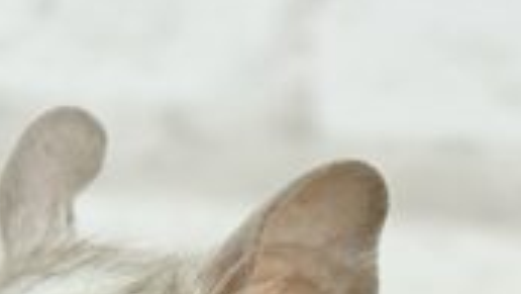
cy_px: 518
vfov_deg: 5.7
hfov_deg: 10.1
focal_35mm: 211
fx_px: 2917
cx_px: 482
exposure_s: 1/100
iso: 80
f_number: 1.6
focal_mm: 5.96
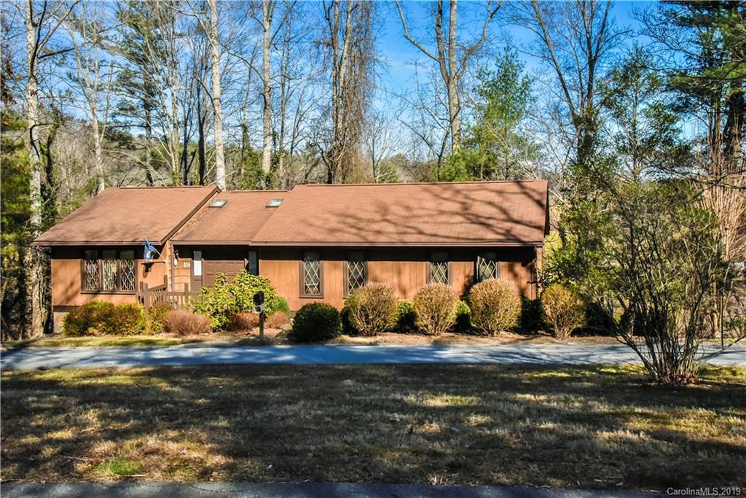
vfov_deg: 35.1
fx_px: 788
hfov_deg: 50.7
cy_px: 249
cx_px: 373
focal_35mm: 38
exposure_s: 1/500
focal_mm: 38
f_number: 22
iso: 4000
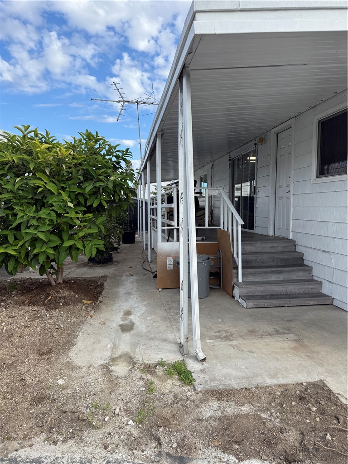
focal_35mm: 24
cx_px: 174
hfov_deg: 56.8
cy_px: 232
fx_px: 322
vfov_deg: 71.6
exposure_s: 1/2370
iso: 80
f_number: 1.78
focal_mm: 6.76
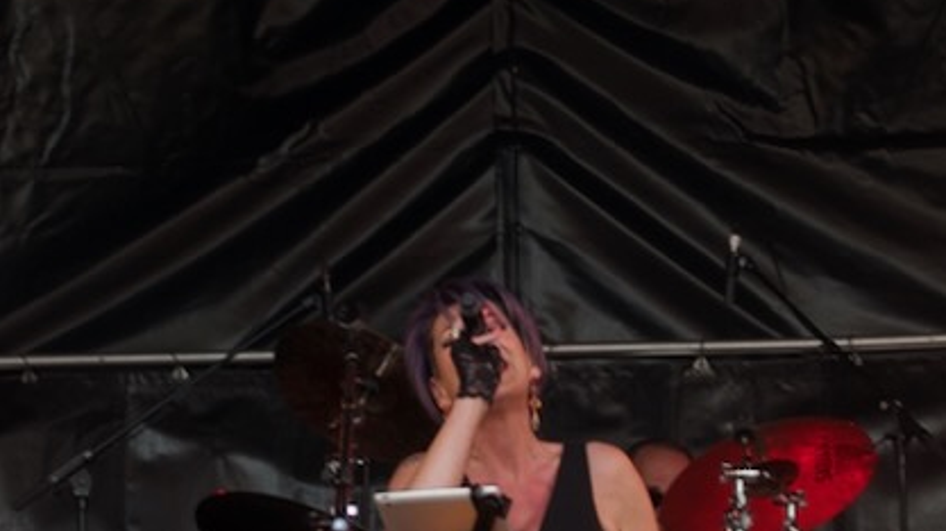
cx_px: 524
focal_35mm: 148
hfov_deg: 14.5
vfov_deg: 8.2
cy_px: 354
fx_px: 3710
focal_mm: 16.92
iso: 100
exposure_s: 1/160
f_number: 3.2
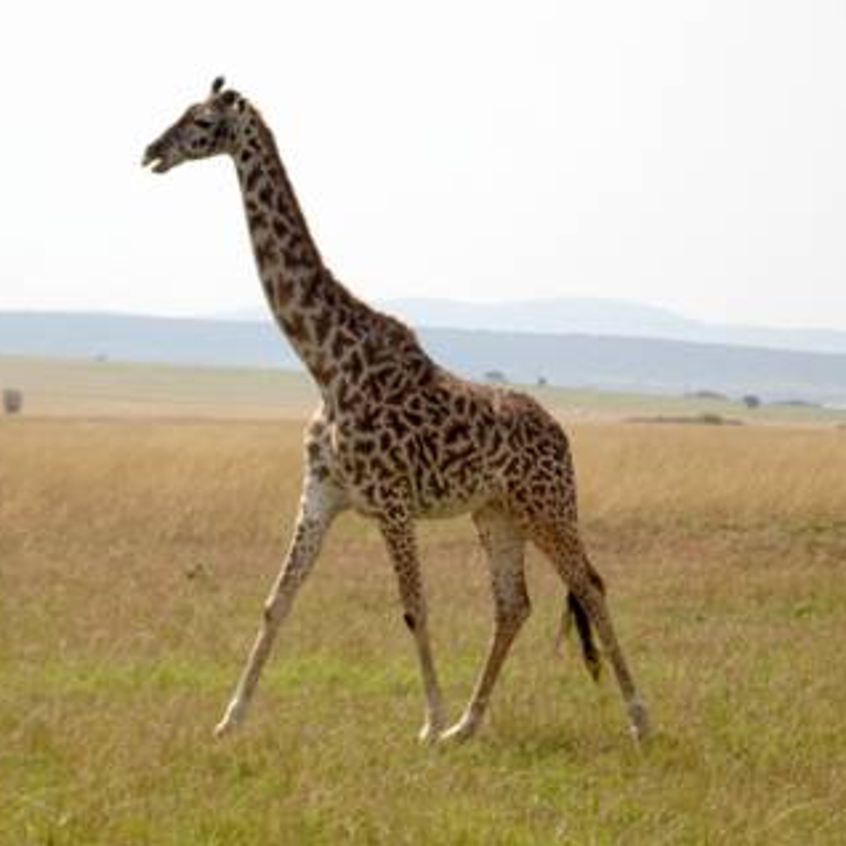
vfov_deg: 8.0
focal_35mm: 219
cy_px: 436
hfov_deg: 8.0
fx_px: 6055
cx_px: 301
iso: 80
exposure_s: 1/250
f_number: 5.6
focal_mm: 26.12
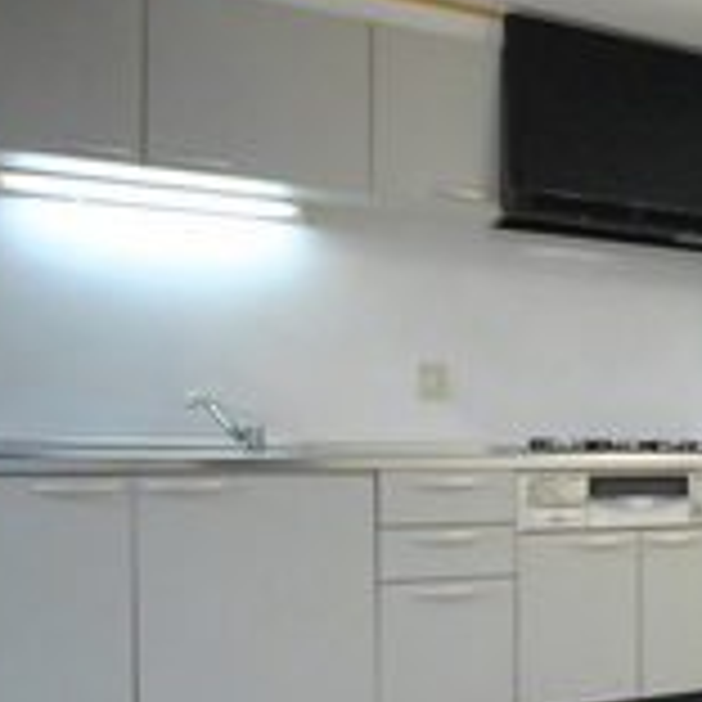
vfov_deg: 37.3
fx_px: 1024
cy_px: 486
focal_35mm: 45
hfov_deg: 20.1
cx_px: 1372
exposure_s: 1/100
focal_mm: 8.5
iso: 1600
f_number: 4.8
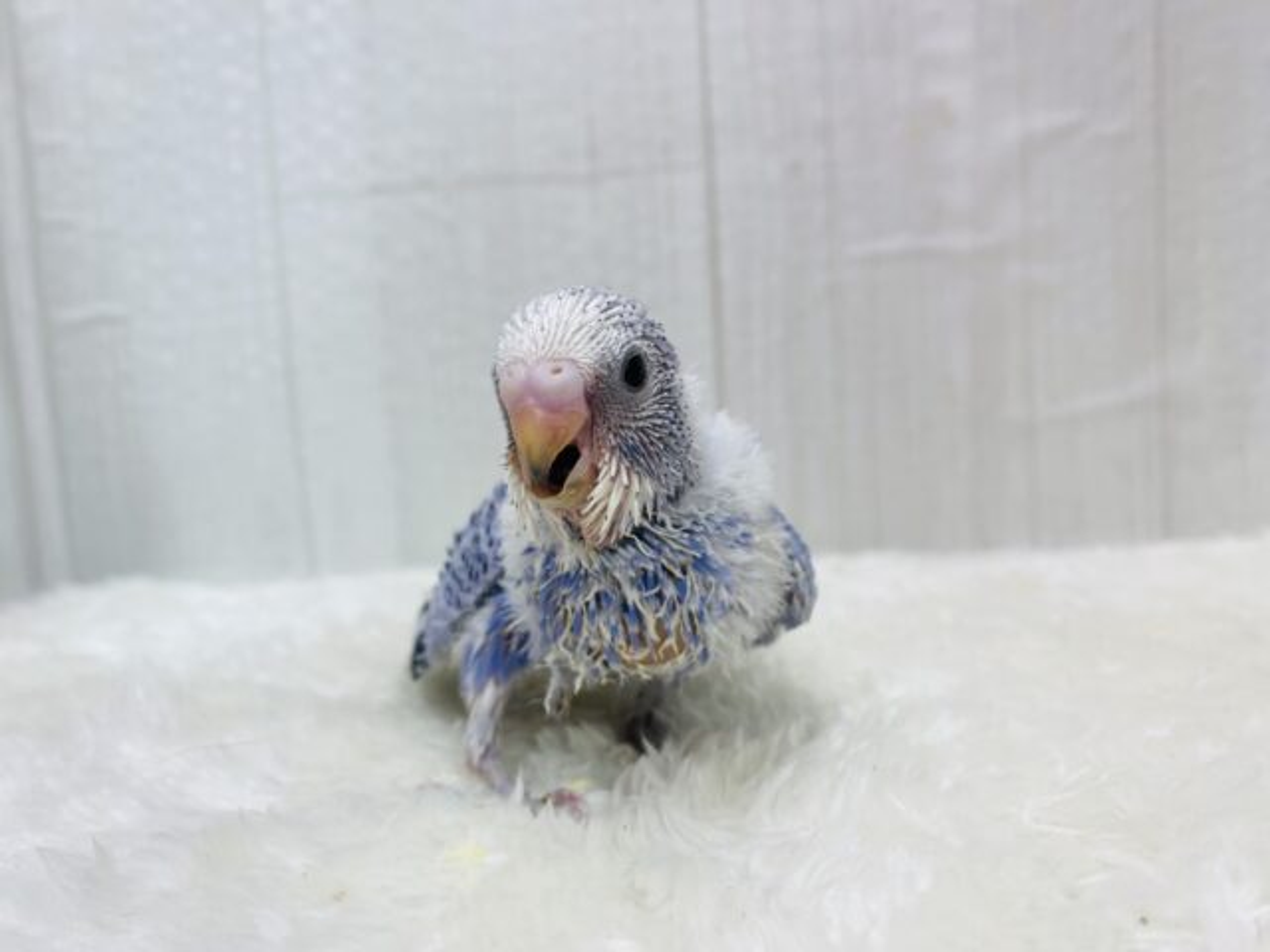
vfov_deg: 54.9
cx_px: 635
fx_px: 917
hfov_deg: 69.4
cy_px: 476
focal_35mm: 25
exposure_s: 1/100
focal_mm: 4.25
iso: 32
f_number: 1.8
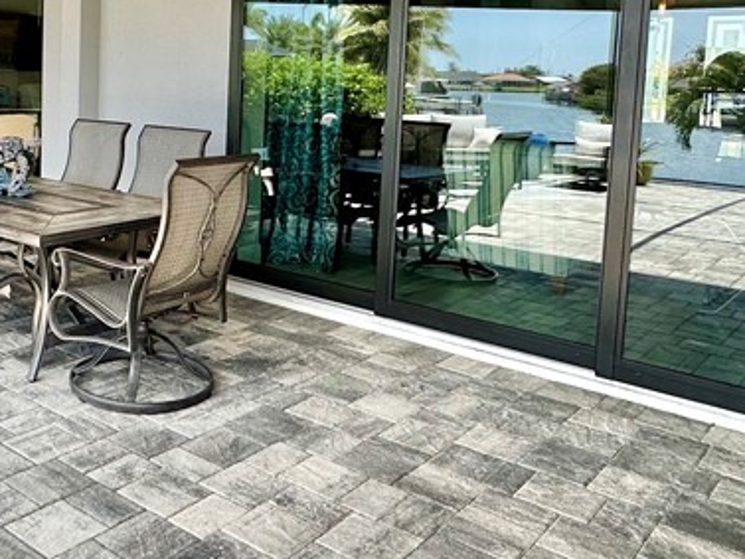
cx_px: 160
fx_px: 818
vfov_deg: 36.9
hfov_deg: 46.6
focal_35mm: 38
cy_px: 146
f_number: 2.2
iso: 40
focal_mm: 2.22
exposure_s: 1/112
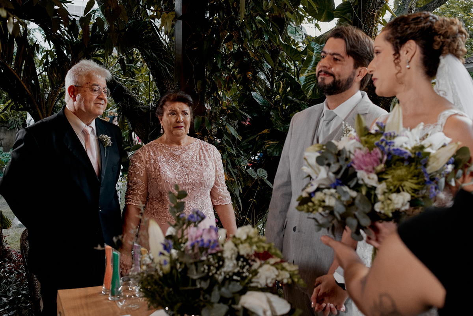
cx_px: 236
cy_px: 158
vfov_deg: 37.9
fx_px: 460
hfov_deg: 54.4
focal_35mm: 35
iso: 800
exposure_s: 1/125
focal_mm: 35
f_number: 4.5
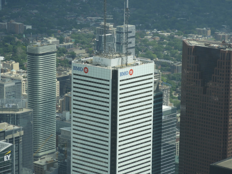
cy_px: 87
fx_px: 905
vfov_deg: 11.0
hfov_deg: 14.6
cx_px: 116
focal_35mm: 135
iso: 100
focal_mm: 24.2
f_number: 5
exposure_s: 1/500
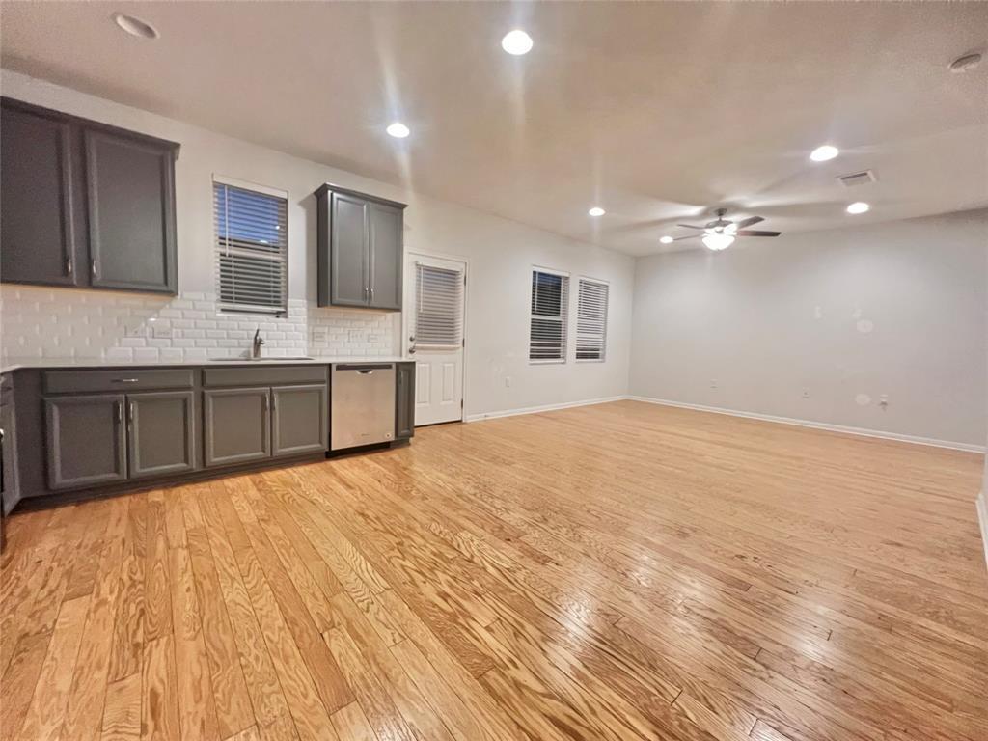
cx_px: 494
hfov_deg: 106.2
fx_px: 371
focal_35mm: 13
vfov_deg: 89.9
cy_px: 370
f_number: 1.8
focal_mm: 1.57
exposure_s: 1/60
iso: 800
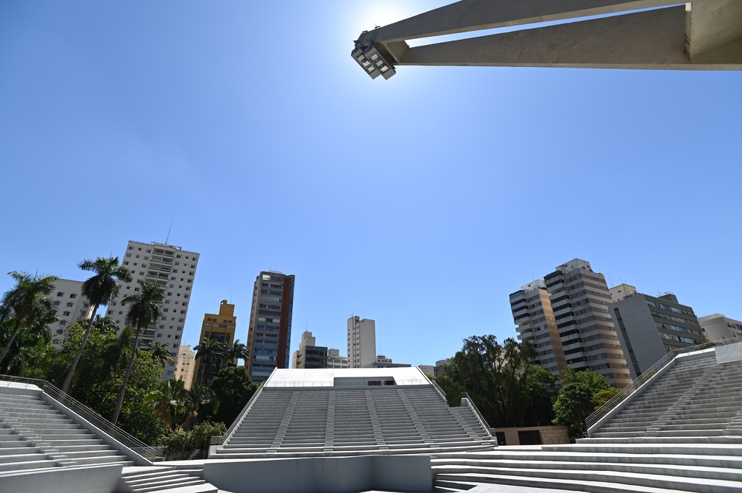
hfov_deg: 93.3
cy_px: 246
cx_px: 371
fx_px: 350
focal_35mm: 17
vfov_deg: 70.3
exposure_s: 1/2000
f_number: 5.6
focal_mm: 17
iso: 320
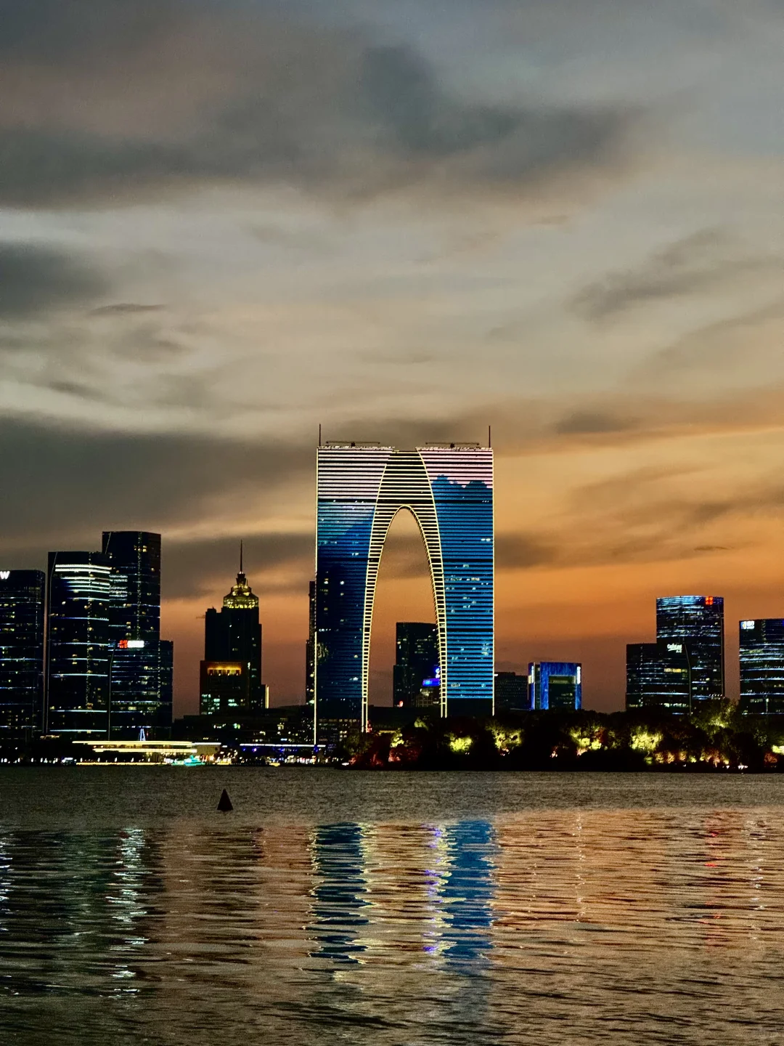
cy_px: 523
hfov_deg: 19.1
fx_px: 2325
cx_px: 392
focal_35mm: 77
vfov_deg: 25.3
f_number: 2.8
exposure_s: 1/24
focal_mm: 9
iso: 400
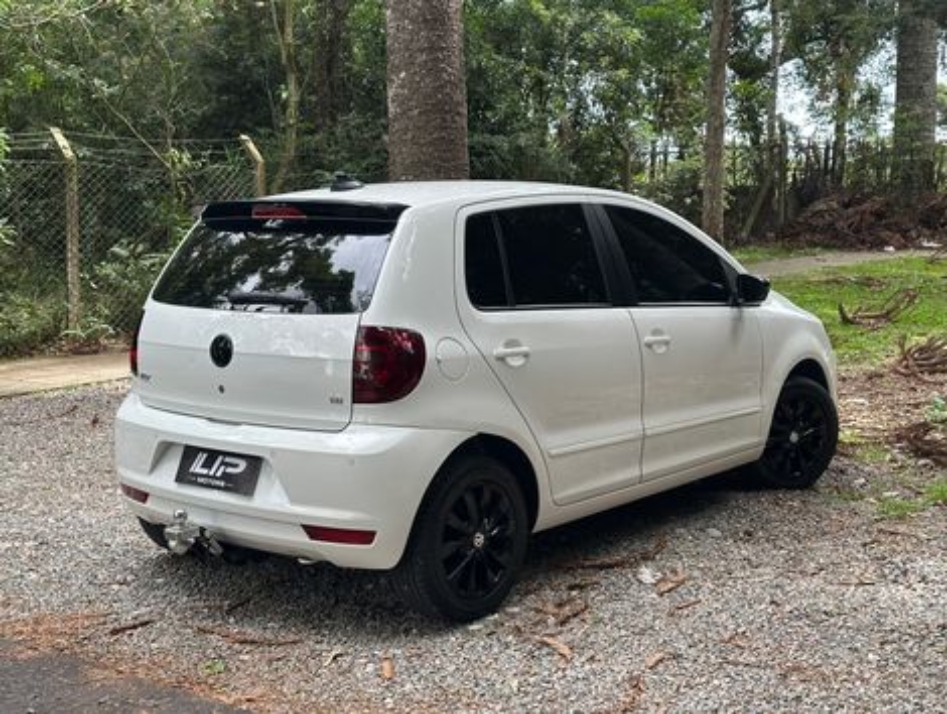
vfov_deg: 30.3
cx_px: 474
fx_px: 1315
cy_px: 357
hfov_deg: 39.6
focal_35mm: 48
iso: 64
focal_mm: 6.86
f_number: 1.78
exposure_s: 1/458
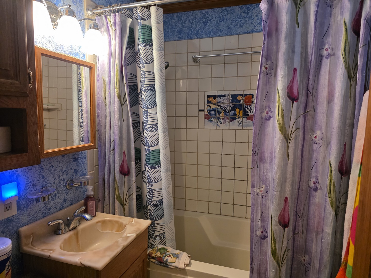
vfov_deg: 58.9
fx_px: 247
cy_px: 139
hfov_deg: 73.9
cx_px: 186
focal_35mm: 23
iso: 800
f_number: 1.7
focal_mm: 6.3
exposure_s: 1/120
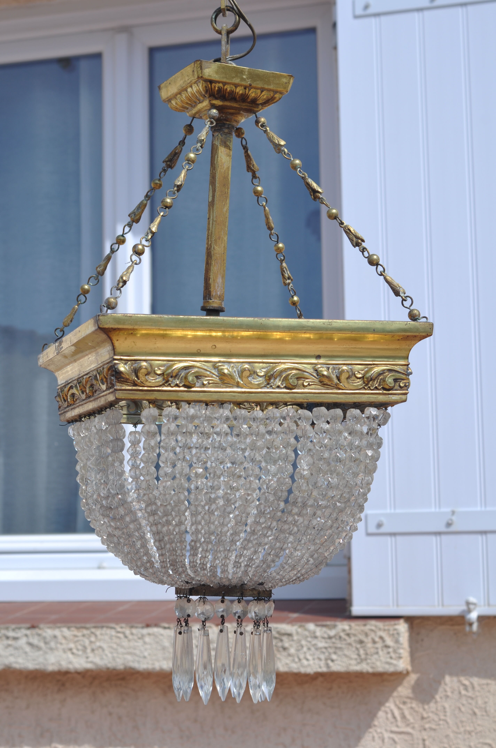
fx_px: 1492
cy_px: 374
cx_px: 248
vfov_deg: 28.1
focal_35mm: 72
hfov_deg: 18.9
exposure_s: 1/320
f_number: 9
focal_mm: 48
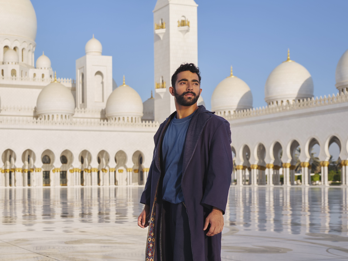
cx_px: 41
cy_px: 178
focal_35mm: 57
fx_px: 573
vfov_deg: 25.5
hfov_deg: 32.3
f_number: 4
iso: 100
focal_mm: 32
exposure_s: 1/1000
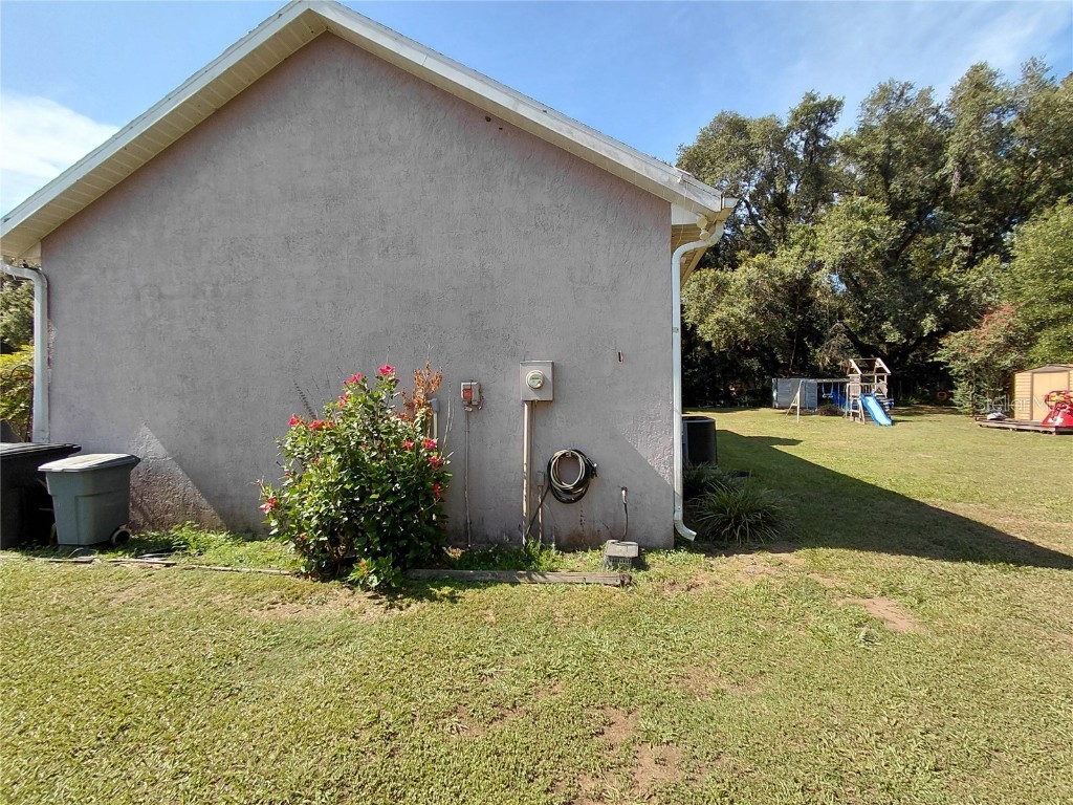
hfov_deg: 94.5
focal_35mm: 16
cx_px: 536
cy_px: 402
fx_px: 496
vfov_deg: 78.1
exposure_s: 1/803
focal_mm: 1.64
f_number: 2.2
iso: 40
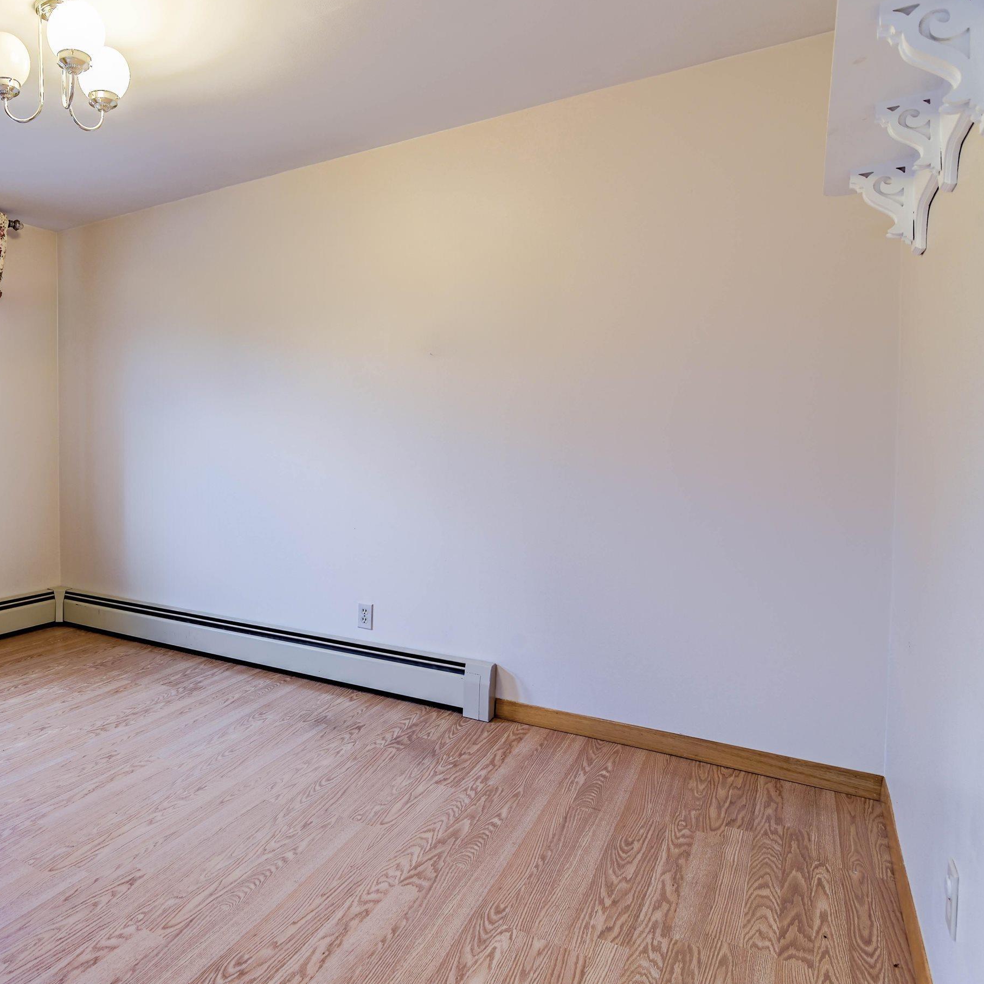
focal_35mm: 23
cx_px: 171
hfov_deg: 60.7
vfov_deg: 67.2
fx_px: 740
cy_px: 460
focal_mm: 16
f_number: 8
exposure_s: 1/25
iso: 100
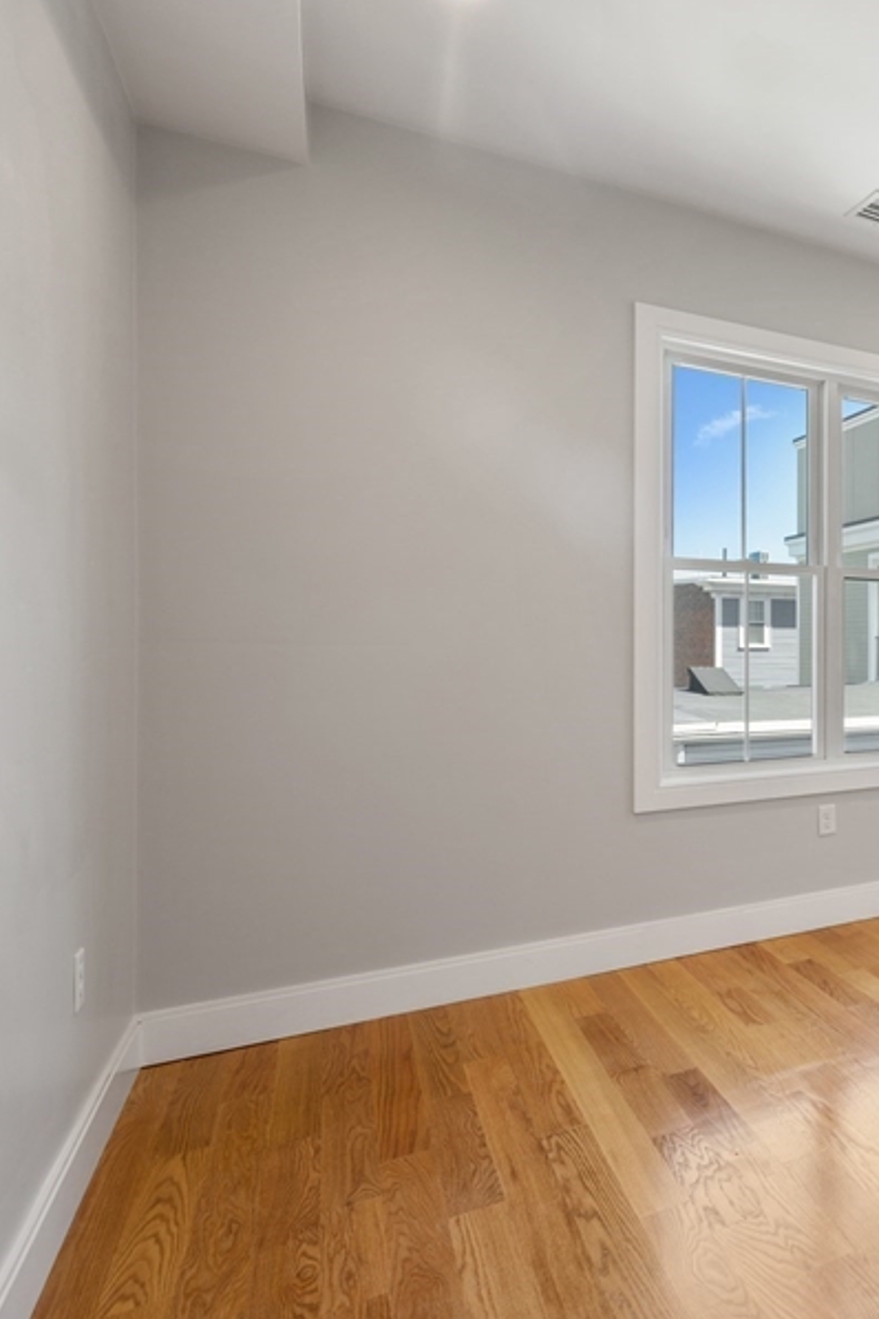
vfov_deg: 73.7
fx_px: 879
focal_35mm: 24
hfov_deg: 40.5
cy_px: 651
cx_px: 1009
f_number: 8
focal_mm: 14
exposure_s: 1/8
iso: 100
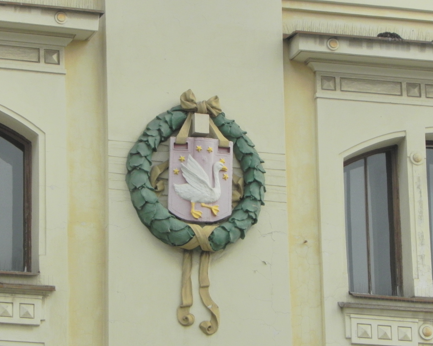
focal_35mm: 258
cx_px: 215
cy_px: 173
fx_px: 3306
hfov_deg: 7.5
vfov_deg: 6.0
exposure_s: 1/470
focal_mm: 44
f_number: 8
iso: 400
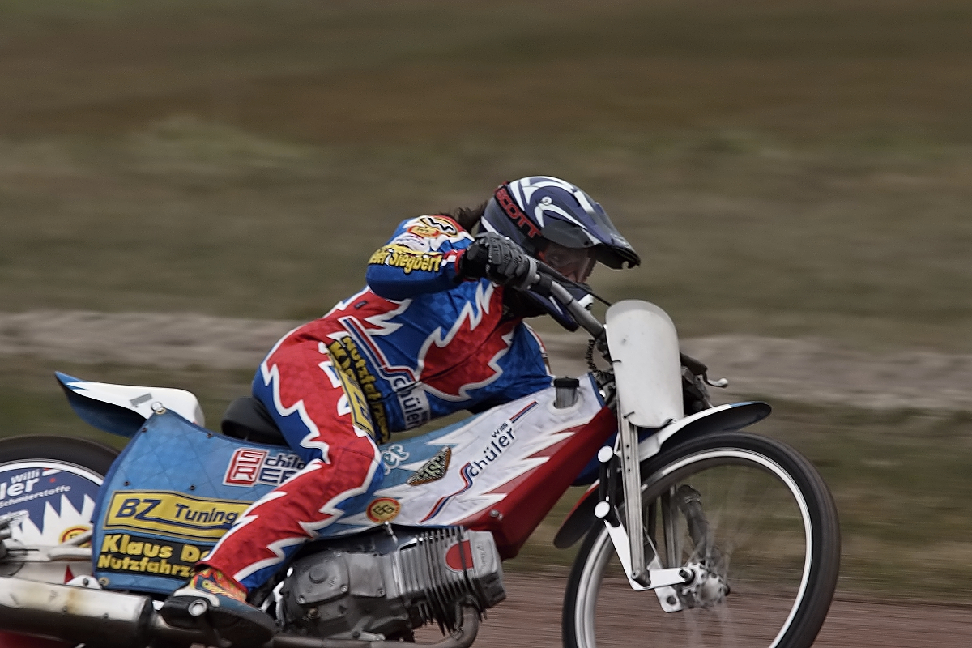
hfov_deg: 3.8
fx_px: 14579
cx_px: 486
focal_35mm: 540
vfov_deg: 2.5
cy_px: 324
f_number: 9
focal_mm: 360
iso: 320
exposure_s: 1/400
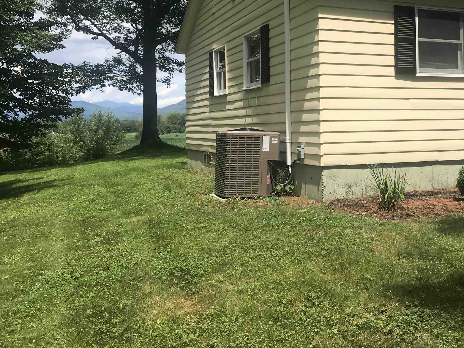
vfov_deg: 35.5
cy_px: 108
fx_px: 536
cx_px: 315
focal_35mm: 40
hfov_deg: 46.0
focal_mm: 3.99
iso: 20
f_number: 1.8
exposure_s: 1/2037
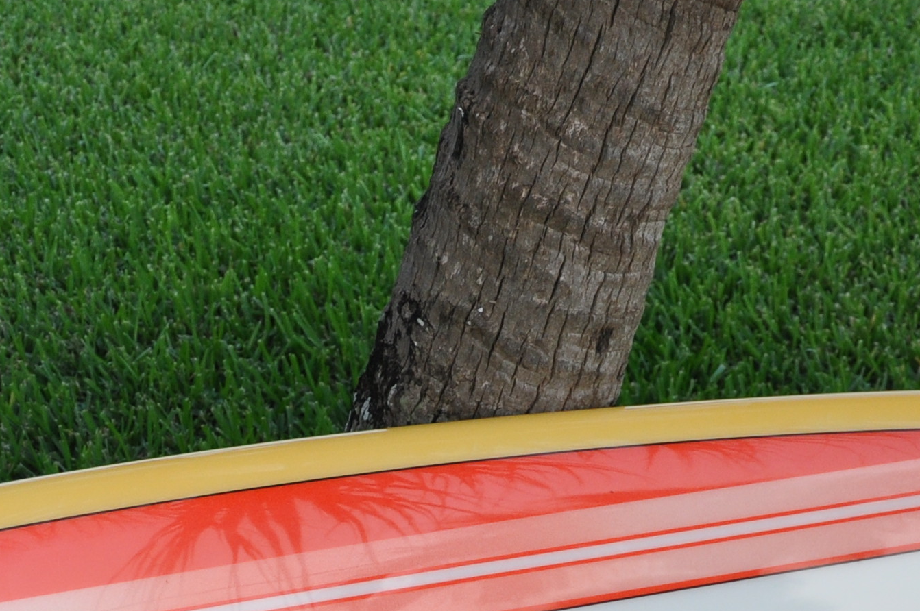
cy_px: 834
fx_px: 2936
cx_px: 300
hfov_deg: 17.8
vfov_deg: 11.5
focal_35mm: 115
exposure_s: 1/60
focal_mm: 24
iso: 400
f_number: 4
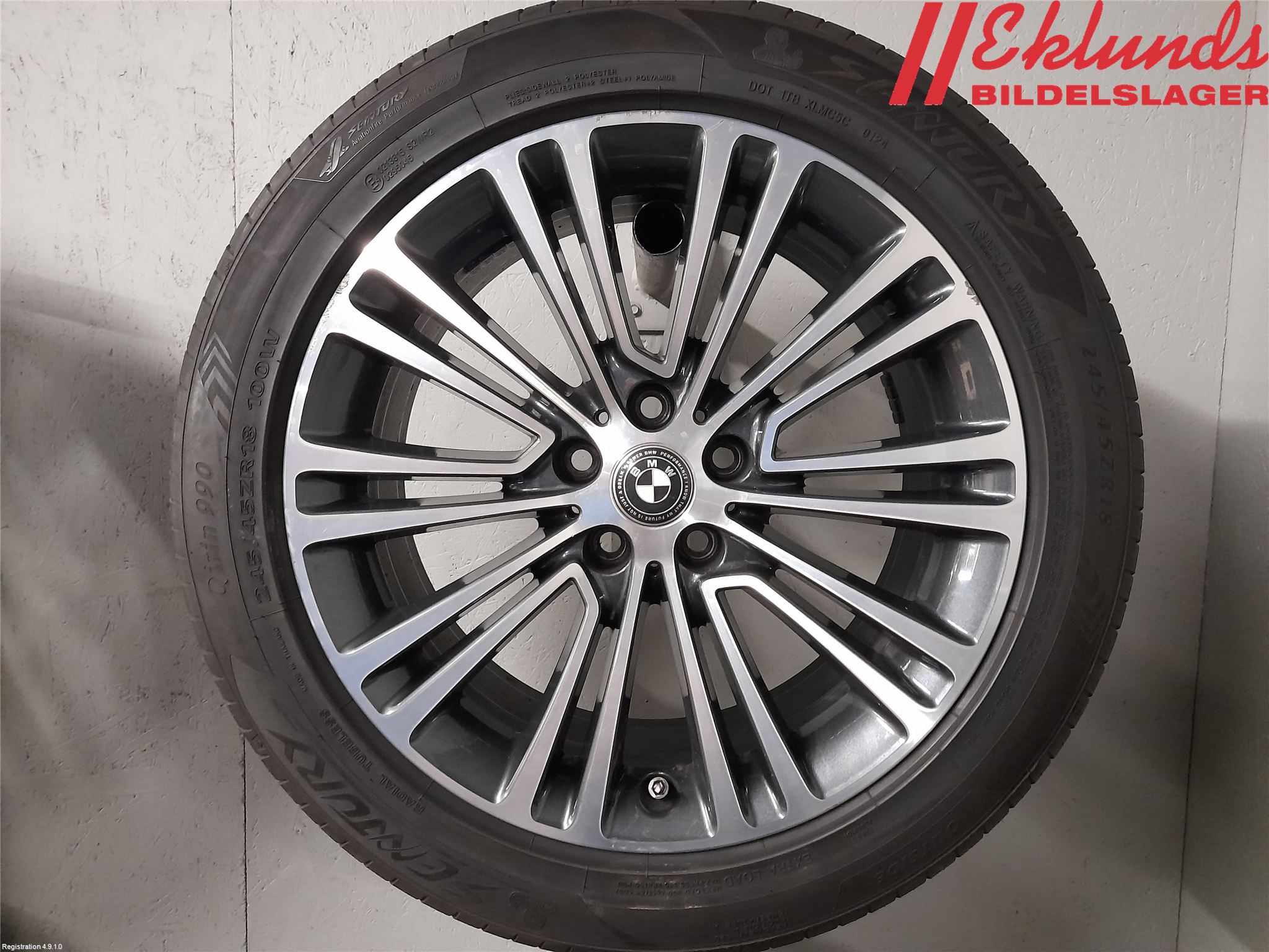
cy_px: 476
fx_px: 916
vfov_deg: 54.9
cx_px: 634
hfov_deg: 69.4
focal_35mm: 25
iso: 640
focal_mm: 4.6
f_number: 2
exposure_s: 1/25
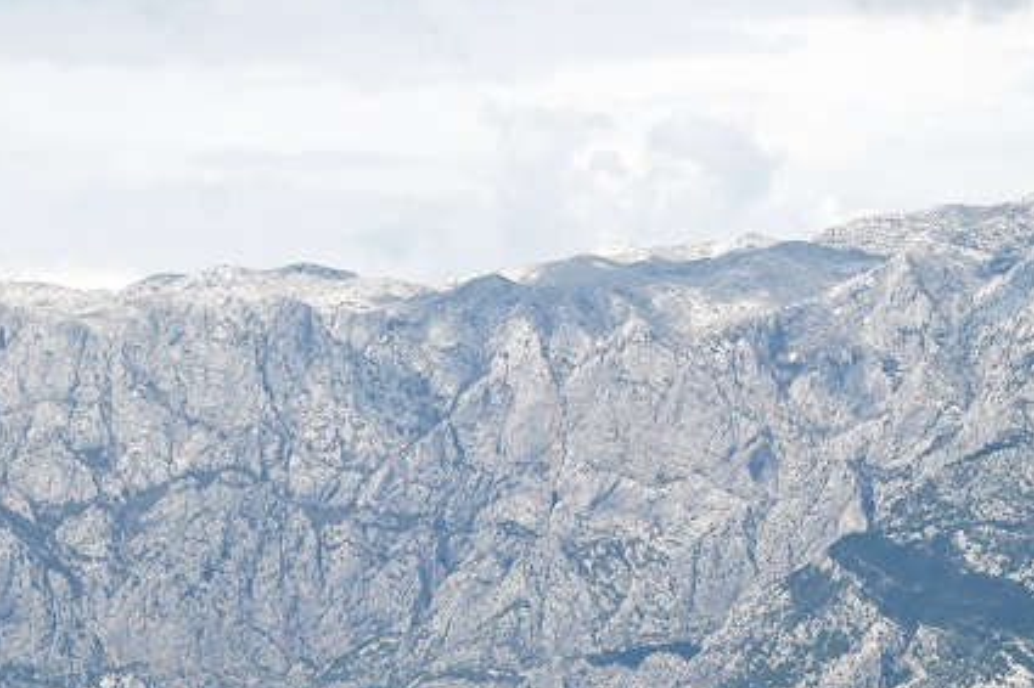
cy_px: 513
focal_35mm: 369
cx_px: 562
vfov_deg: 3.7
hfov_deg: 5.6
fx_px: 10594
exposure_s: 1/1250
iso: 100
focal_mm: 165
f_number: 6.3
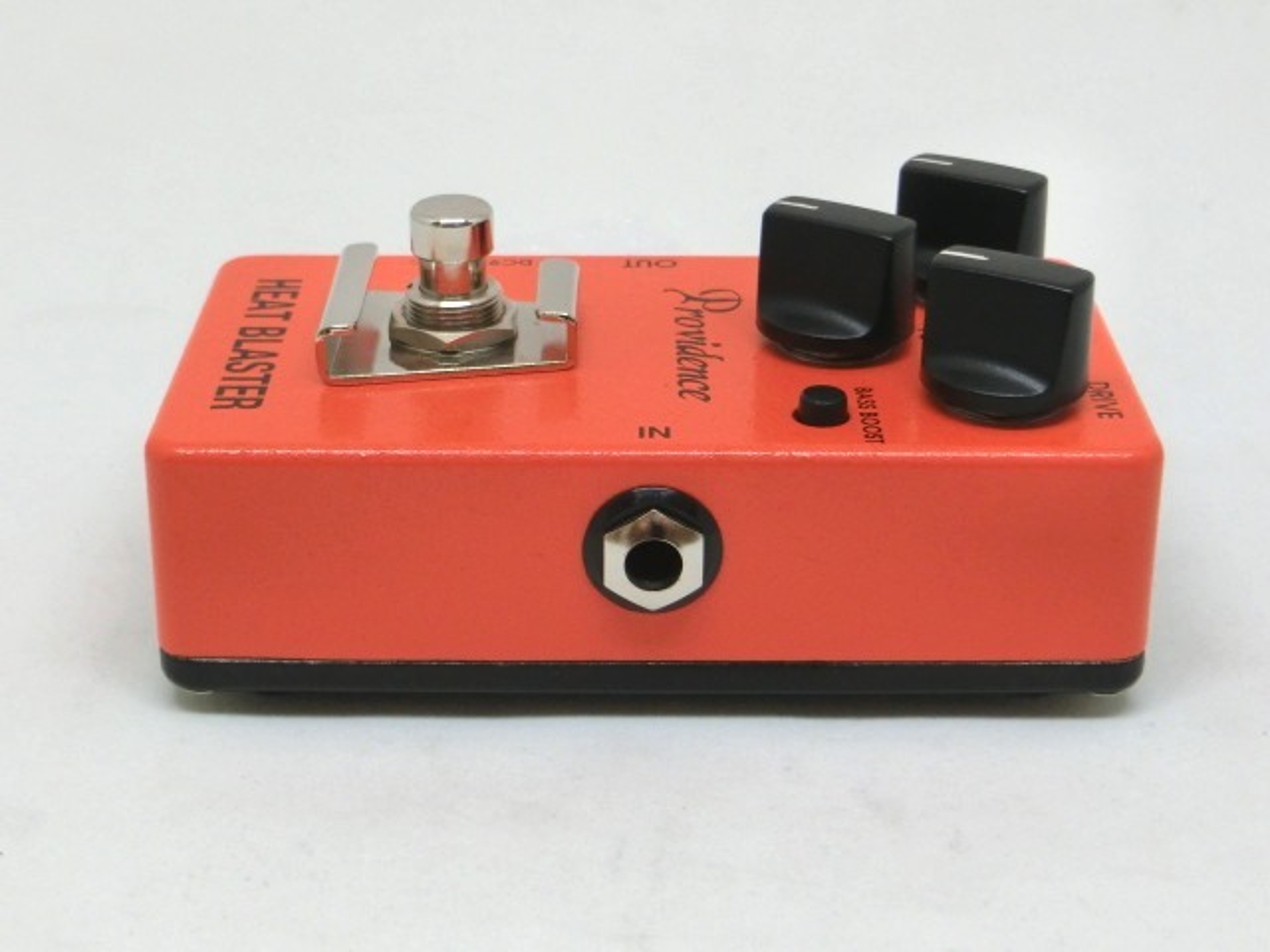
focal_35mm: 70
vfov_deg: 21.0
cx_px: 635
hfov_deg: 27.8
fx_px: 2568
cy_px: 476
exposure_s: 1/60
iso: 400
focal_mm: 12.4
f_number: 5.2
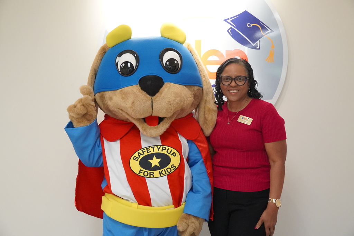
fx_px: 413
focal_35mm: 42
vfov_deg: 31.9
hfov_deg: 46.4
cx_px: 177
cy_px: 118
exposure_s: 1/160
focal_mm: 28
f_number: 4.5
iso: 4000
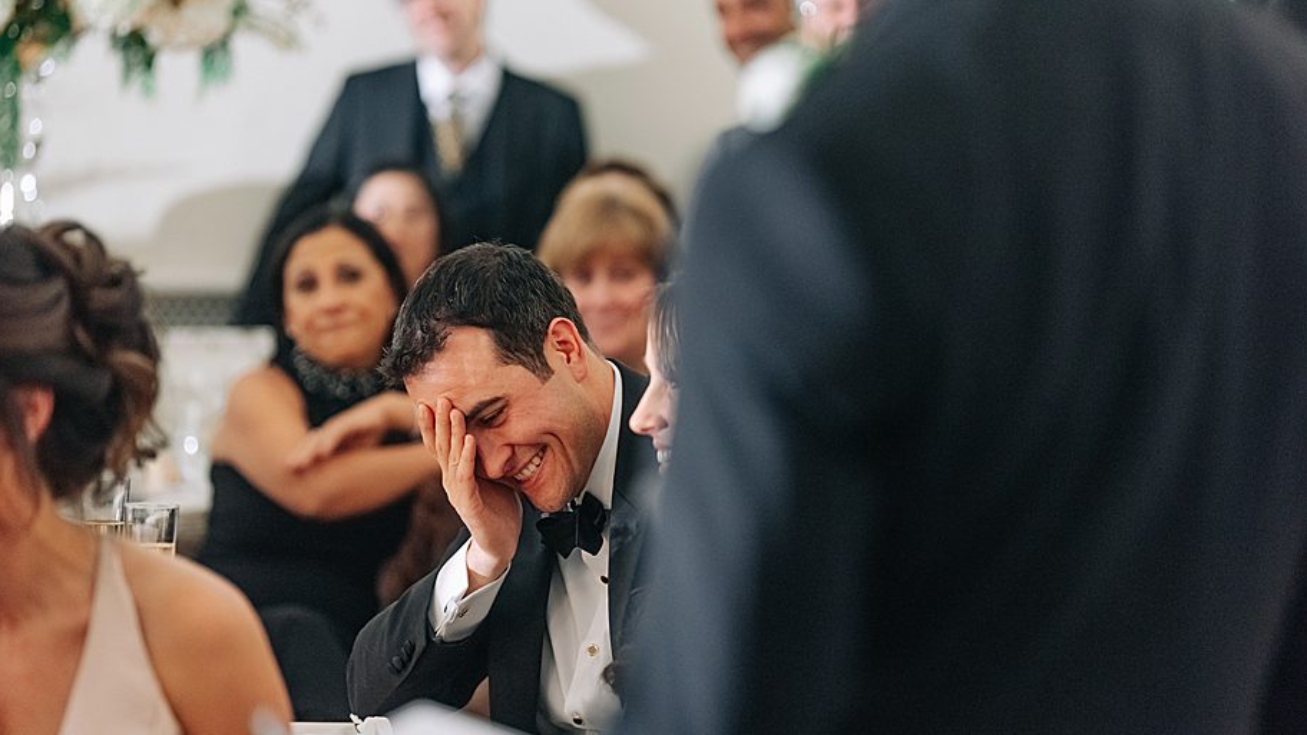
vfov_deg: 7.5
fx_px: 5614
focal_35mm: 162
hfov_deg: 13.3
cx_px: 636
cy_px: 382
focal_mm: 150
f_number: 2.8
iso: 800
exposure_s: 1/200
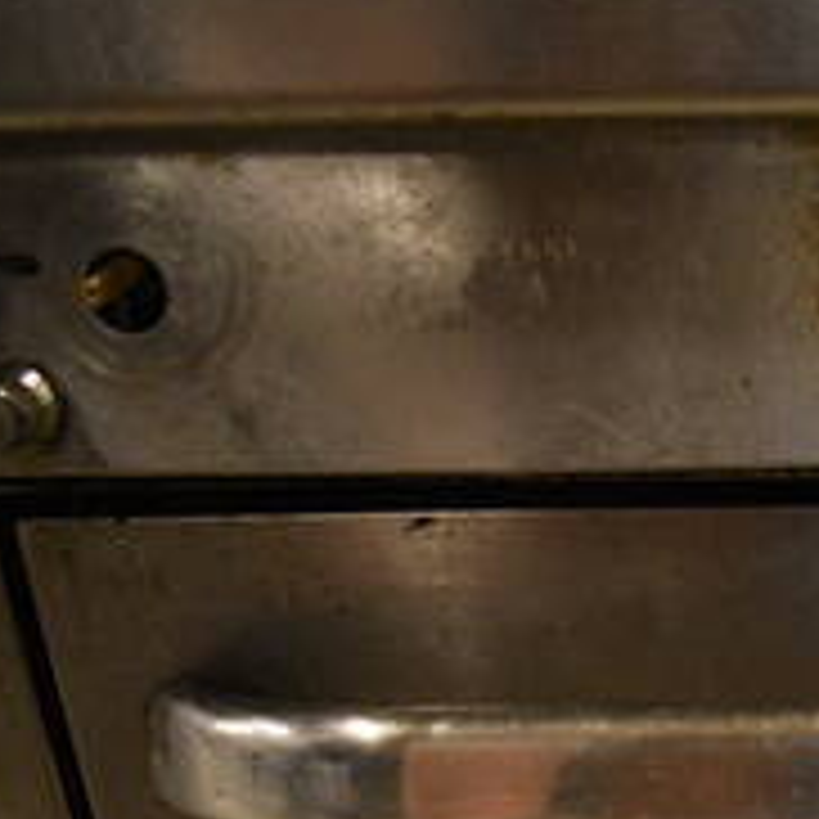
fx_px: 2061
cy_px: 783
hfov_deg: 19.6
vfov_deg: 21.8
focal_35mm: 77
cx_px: 1228
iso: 1800
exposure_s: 1/30
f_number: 3.5
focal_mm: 18
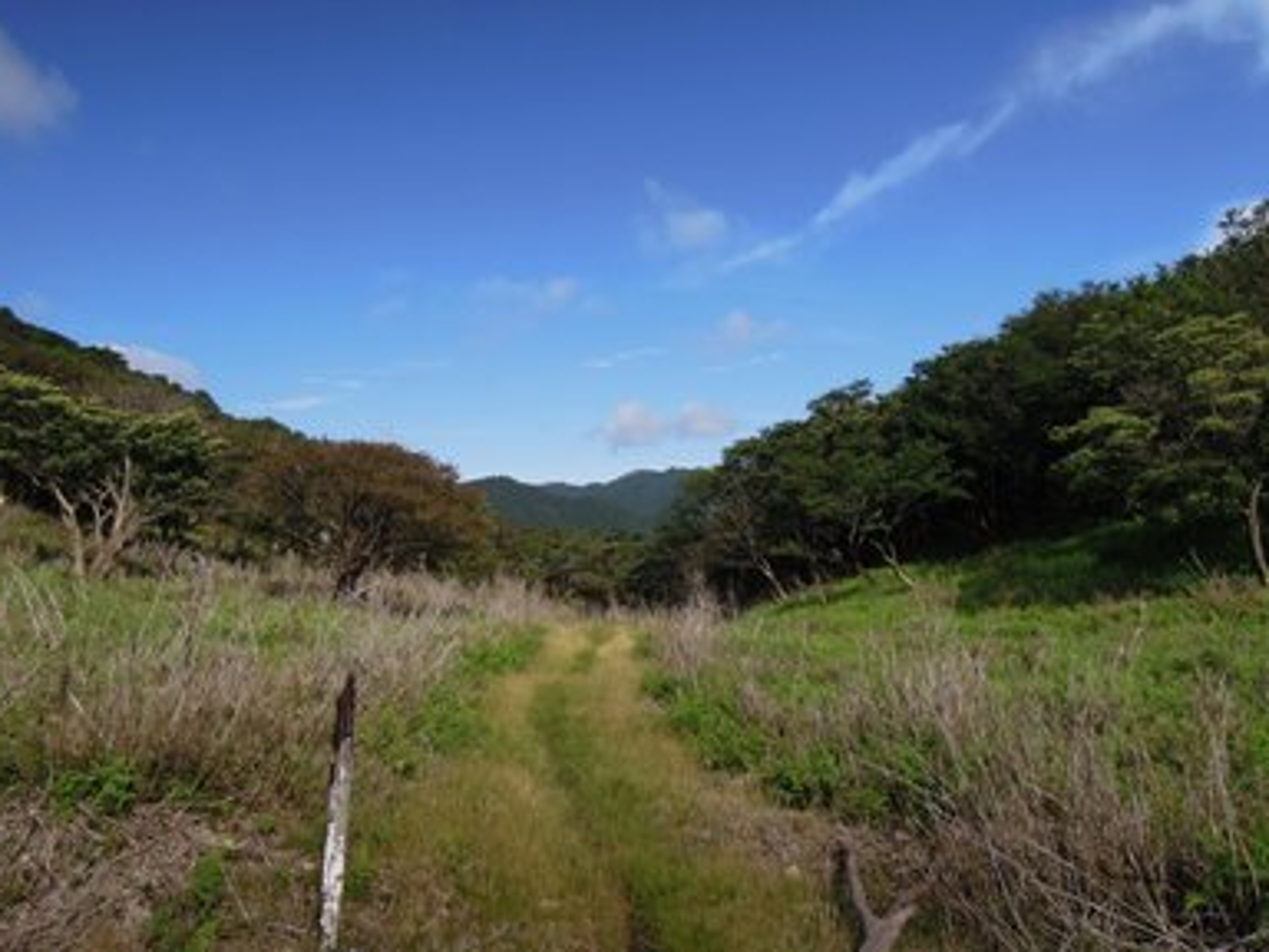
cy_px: 493
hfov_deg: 69.4
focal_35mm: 25
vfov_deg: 54.9
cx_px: 618
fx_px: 916
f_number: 4.5
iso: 160
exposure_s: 1/1250
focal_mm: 4.3
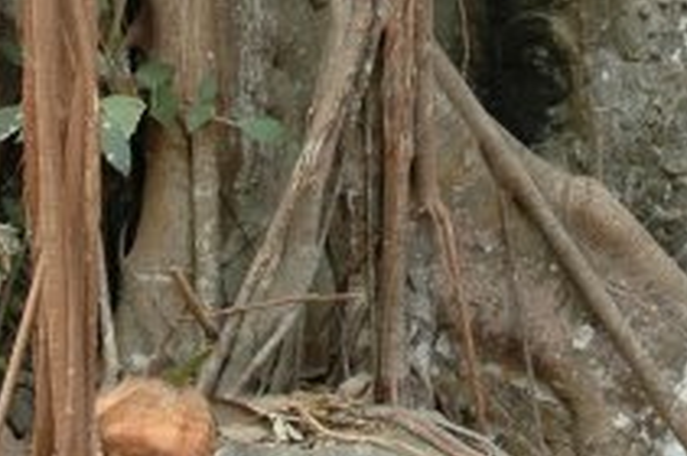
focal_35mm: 123
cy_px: -319
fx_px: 2344
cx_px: 527
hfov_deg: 16.6
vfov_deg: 10.5
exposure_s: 1/60
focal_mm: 24
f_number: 4
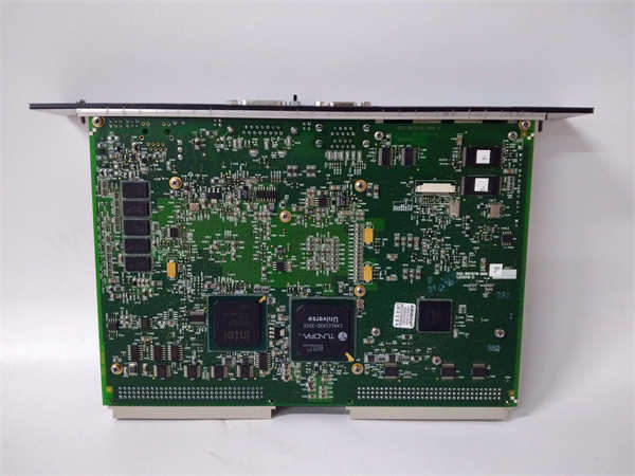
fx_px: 495
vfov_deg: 51.4
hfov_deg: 65.3
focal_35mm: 27
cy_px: 238
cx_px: 318
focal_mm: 3.79
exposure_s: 1/33
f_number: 2
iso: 655
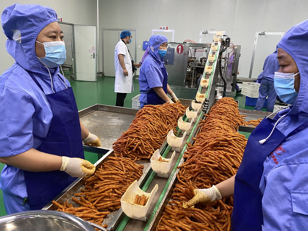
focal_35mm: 26
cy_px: 116
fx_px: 231
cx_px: 154
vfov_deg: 53.1
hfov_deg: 67.3
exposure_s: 1/50
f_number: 1.8
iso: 200
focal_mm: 4.25
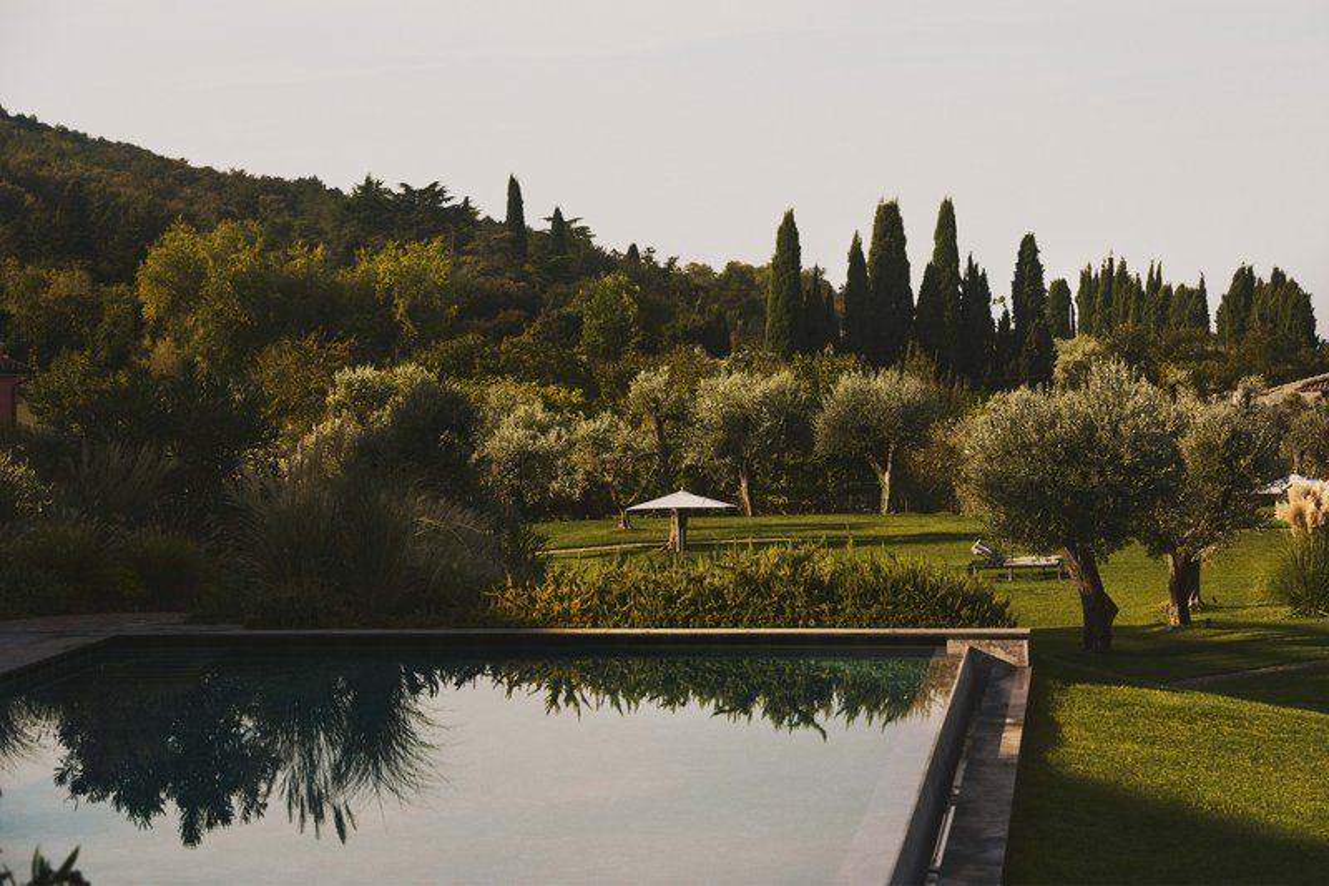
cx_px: 664
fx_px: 4060
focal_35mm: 110
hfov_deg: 18.6
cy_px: 443
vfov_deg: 12.4
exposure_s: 1/800
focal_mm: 110
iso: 200
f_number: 8
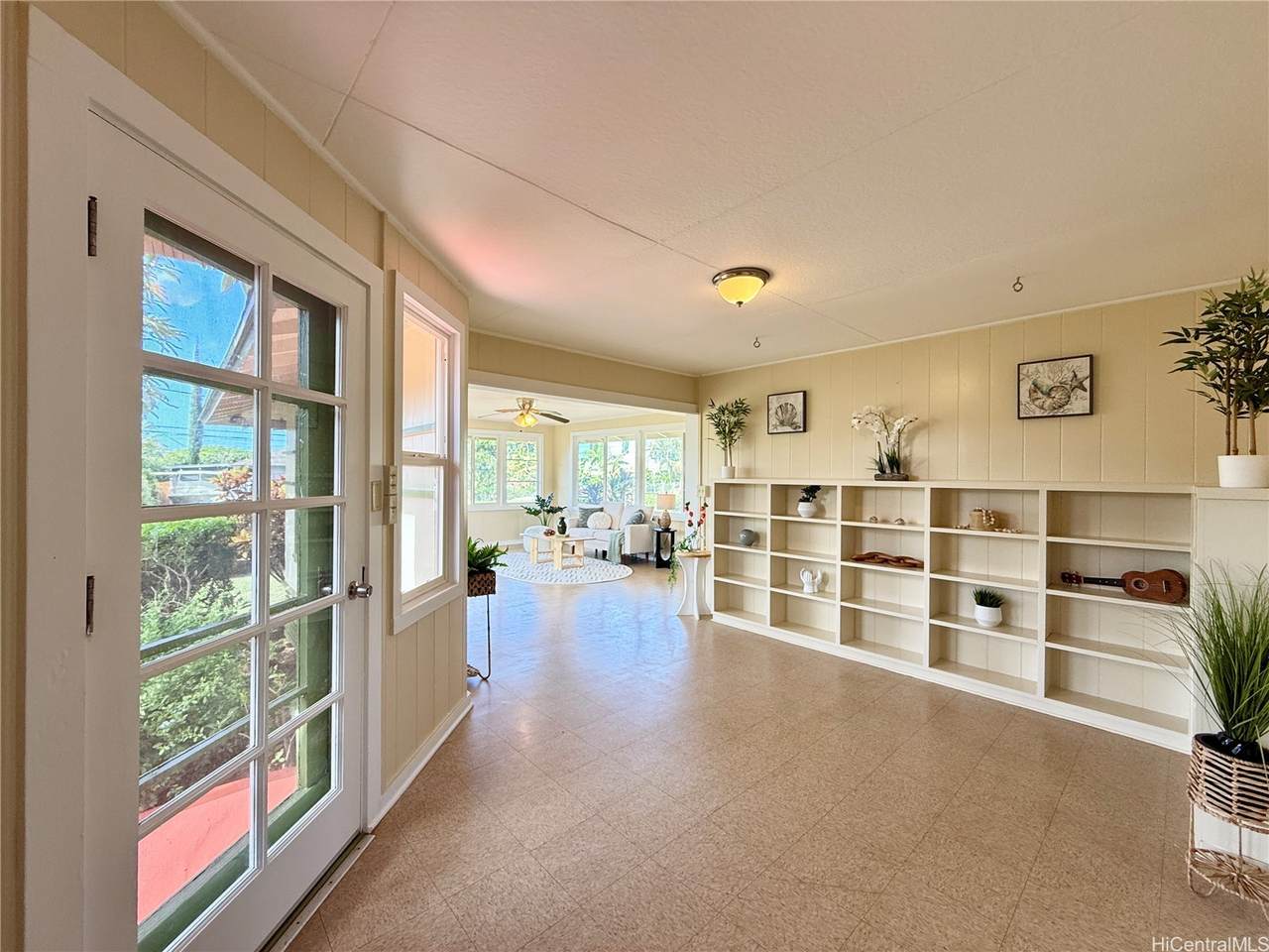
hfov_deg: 102.1
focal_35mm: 14
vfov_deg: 85.7
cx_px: 634
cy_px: 476
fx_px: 513
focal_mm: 2.22
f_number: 2.2
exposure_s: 1/120
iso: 100
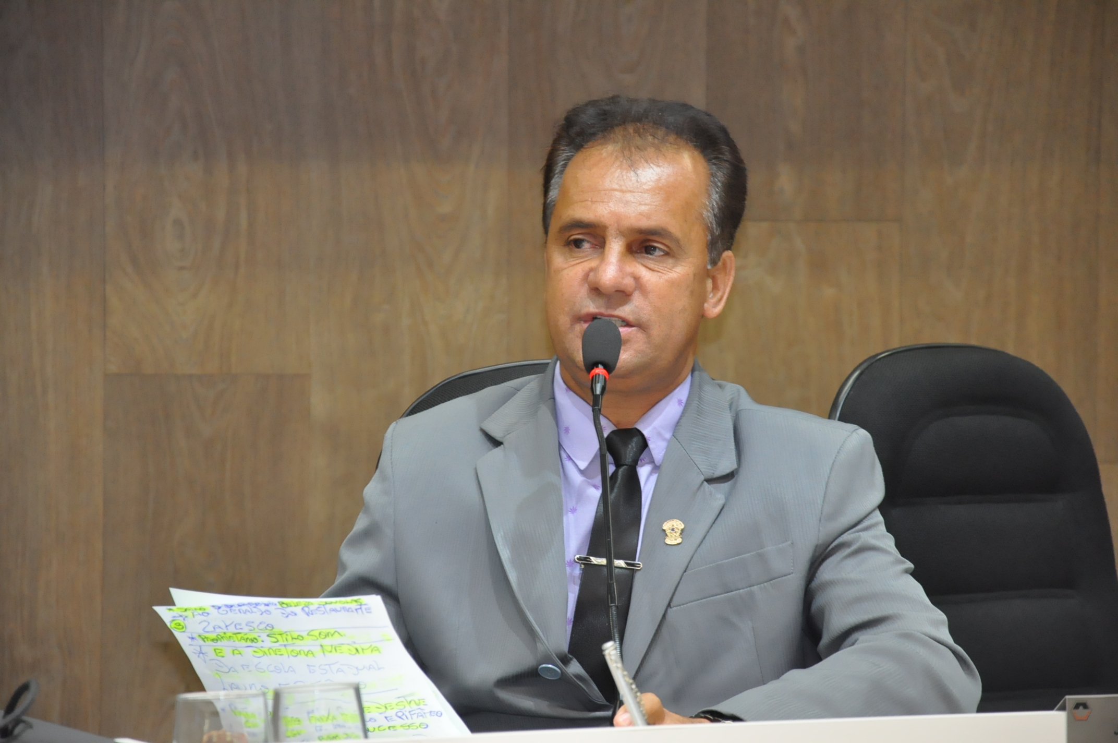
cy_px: 372
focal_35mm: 158
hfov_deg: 13.1
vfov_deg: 8.7
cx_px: 559
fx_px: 4885
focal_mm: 105
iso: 2000
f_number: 5.6
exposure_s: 1/60
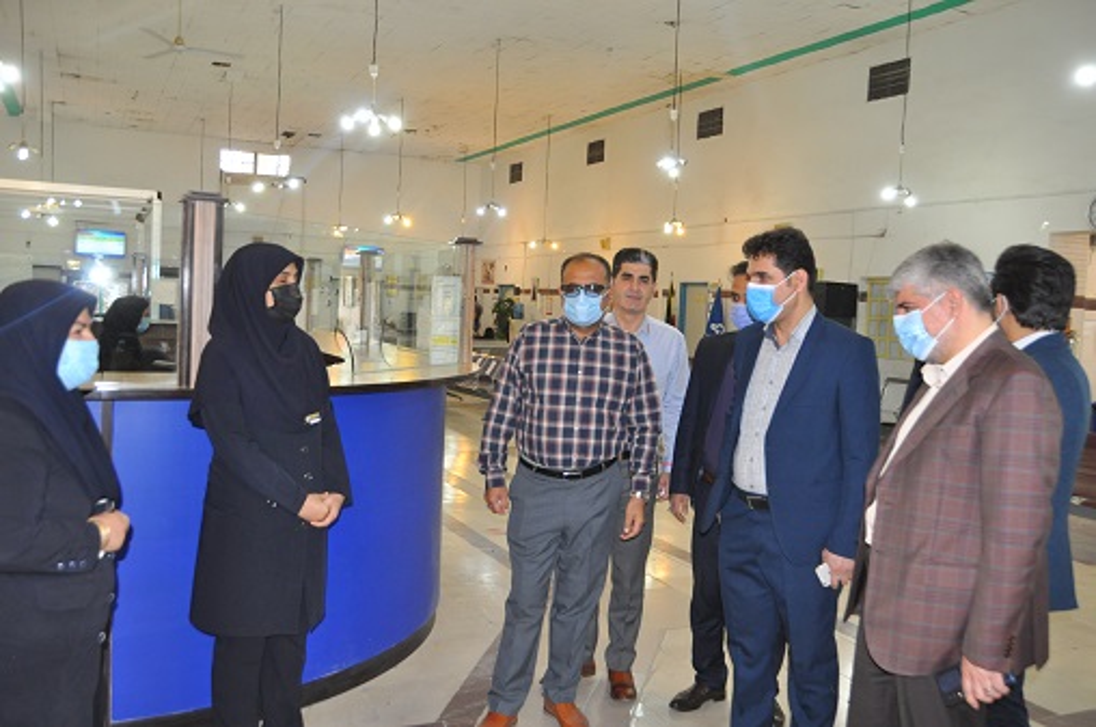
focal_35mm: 33
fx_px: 1003
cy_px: 364
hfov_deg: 57.3
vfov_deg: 39.8
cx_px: 548
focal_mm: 22
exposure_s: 1/60
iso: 800
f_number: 3.8
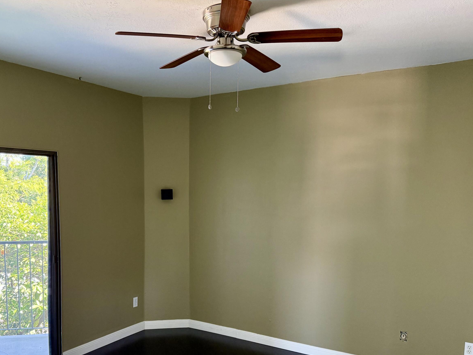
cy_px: 224
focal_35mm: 31
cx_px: 183
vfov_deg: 45.0
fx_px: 424
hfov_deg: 57.8
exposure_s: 1/60
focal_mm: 6.76
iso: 320
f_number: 1.78
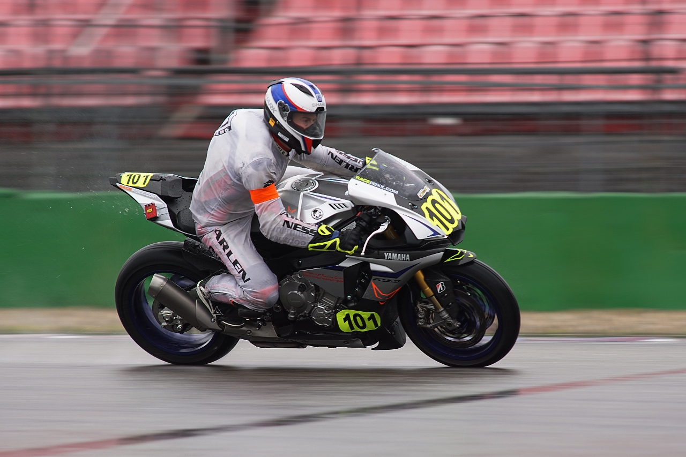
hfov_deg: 6.9
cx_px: 343
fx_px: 5716
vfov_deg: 4.6
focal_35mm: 300
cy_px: 228
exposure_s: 1/200
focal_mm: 200
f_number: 4
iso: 100
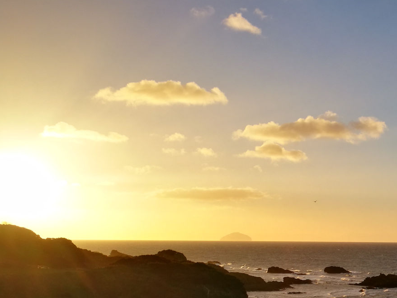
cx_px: 437
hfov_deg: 28.7
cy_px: 255
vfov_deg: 23.5
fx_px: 700
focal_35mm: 61
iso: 50
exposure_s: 1/1220
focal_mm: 4.5
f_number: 2.2
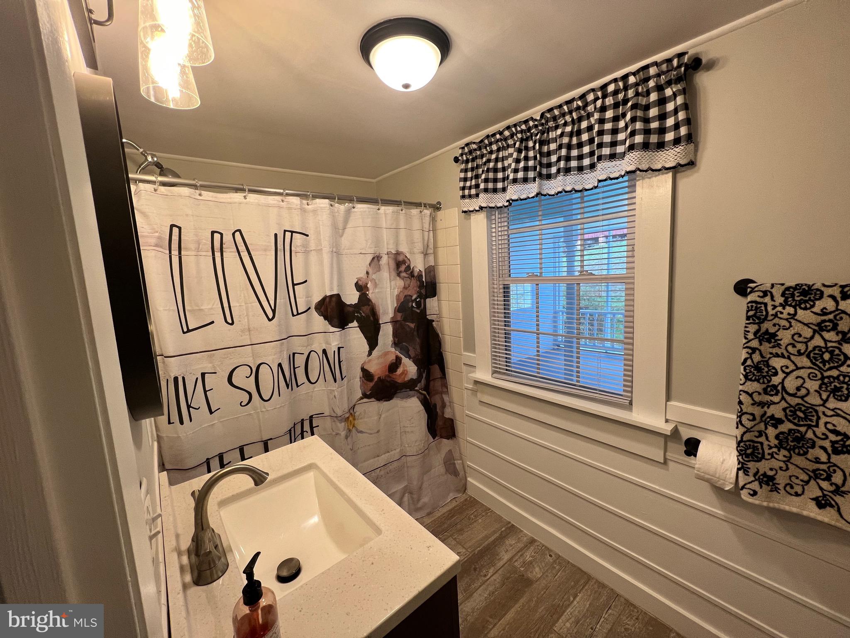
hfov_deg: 106.2
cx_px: 425
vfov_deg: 89.9
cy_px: 319
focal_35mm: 13
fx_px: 319
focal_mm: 1.57
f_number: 1.8
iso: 125
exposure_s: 1/120
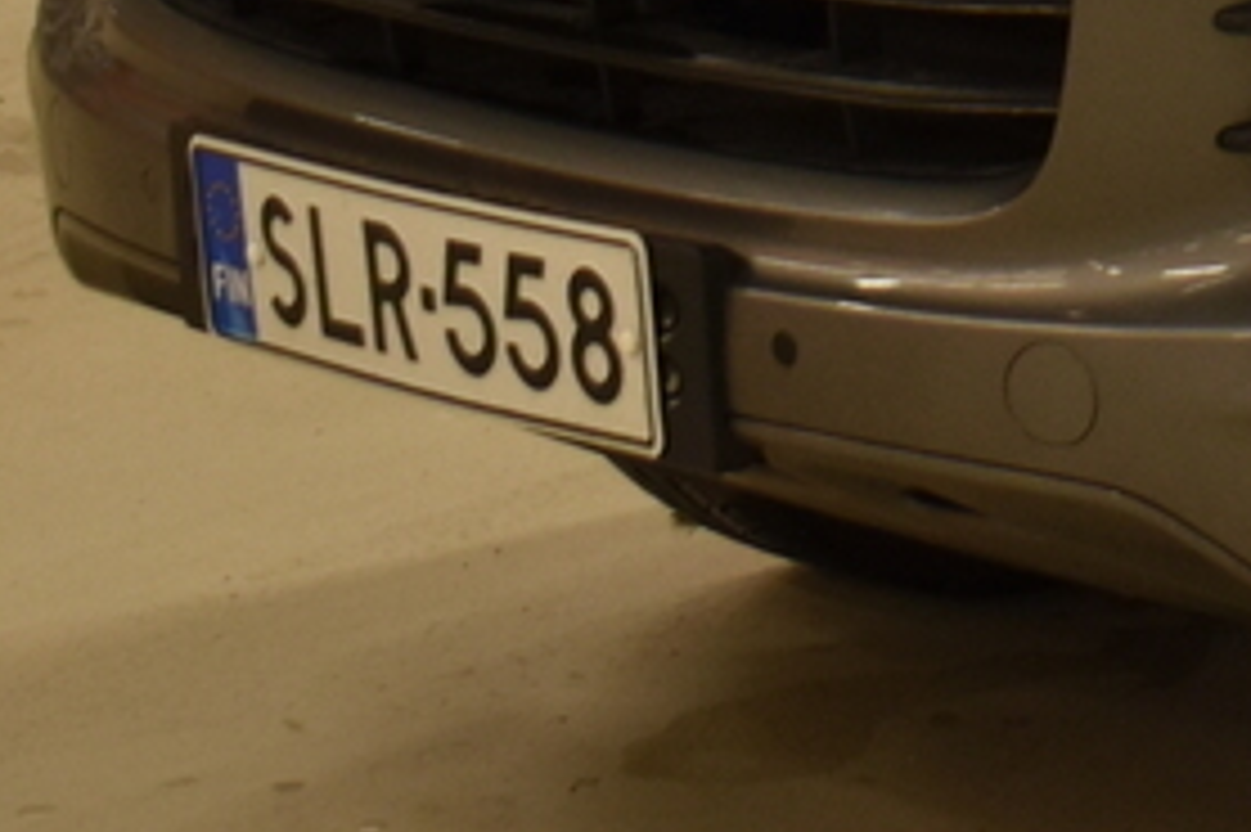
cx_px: 2866
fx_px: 7603
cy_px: -805
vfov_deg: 6.1
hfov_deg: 8.7
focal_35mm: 219
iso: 400
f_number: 4.8
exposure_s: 1/90
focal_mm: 25
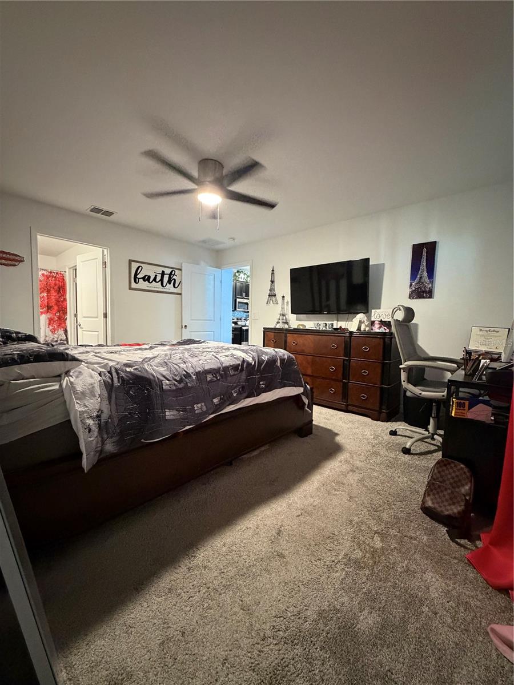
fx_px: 277
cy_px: 342
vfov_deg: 102.1
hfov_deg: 85.7
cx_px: 257
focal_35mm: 14
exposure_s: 1/40
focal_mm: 2.22
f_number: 2.2
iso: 1000
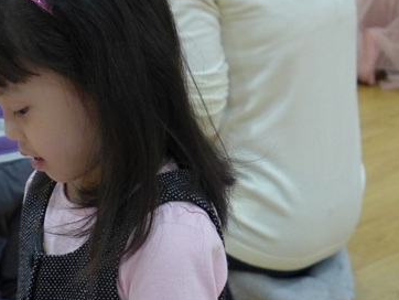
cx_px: 84
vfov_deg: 9.3
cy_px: 216
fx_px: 1834
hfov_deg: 12.4
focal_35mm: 159
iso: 800
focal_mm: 17.7
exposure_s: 1/200
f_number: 2.3
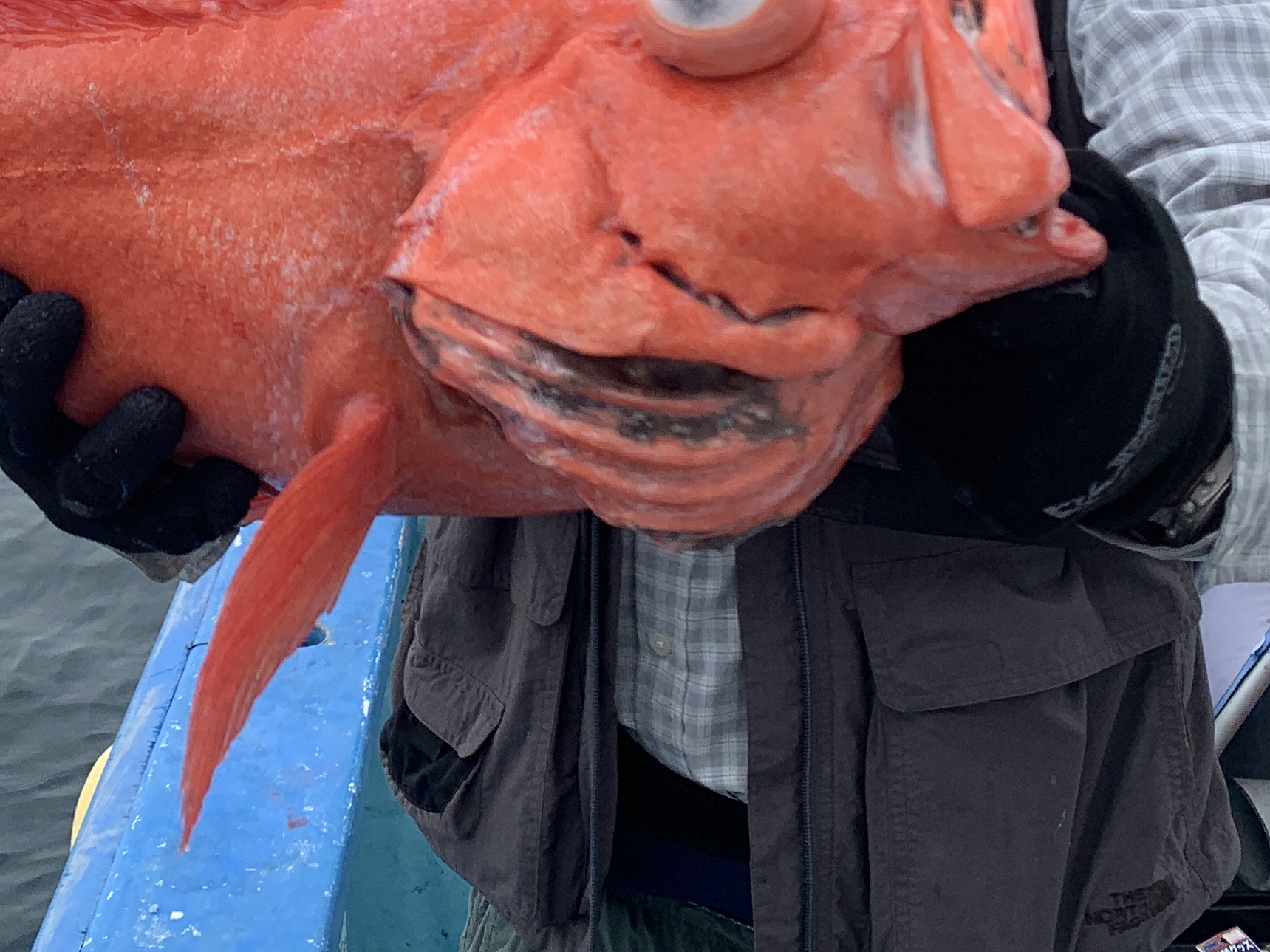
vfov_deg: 22.9
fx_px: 2238
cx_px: 404
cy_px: -43
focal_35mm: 61
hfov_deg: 31.4
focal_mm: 4.25
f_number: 1.8
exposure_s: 1/2481
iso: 25
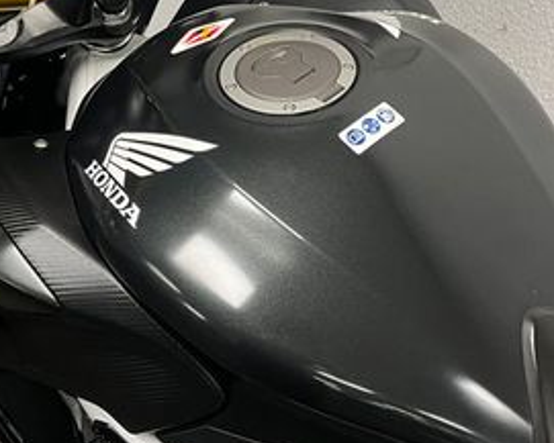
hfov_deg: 31.3
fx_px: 984
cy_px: 143
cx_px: 196
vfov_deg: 25.3
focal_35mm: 60
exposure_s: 1/50
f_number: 1.6
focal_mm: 5.1
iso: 100
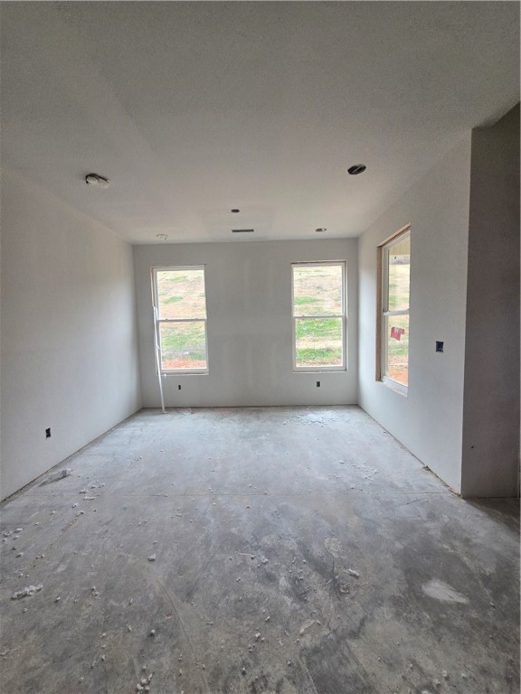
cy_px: 347
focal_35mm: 13
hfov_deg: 89.9
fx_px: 261
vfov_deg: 106.2
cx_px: 260
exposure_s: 1/120
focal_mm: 2.2
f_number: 2.2
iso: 64
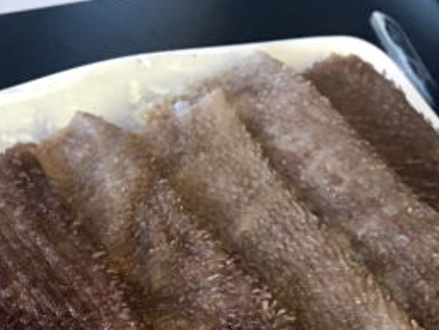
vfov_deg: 17.5
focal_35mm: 79
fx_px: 1002
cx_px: 97
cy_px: 427
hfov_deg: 24.4
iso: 80
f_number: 2.2
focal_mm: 4.15
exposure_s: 1/10
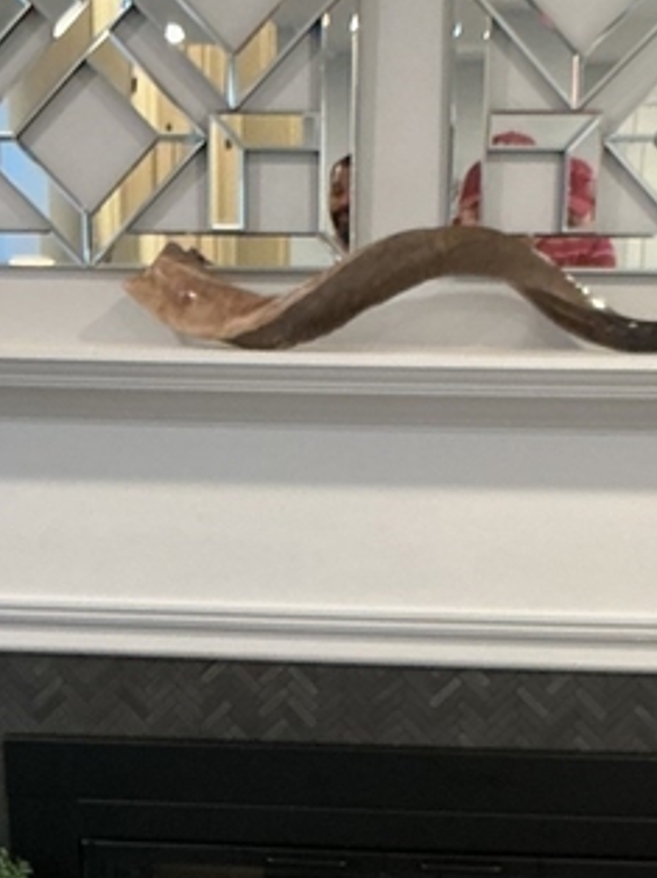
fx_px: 1799
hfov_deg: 20.7
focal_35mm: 71
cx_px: 308
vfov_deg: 26.1
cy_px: 858
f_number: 1.8
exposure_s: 1/50
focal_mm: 3
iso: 100
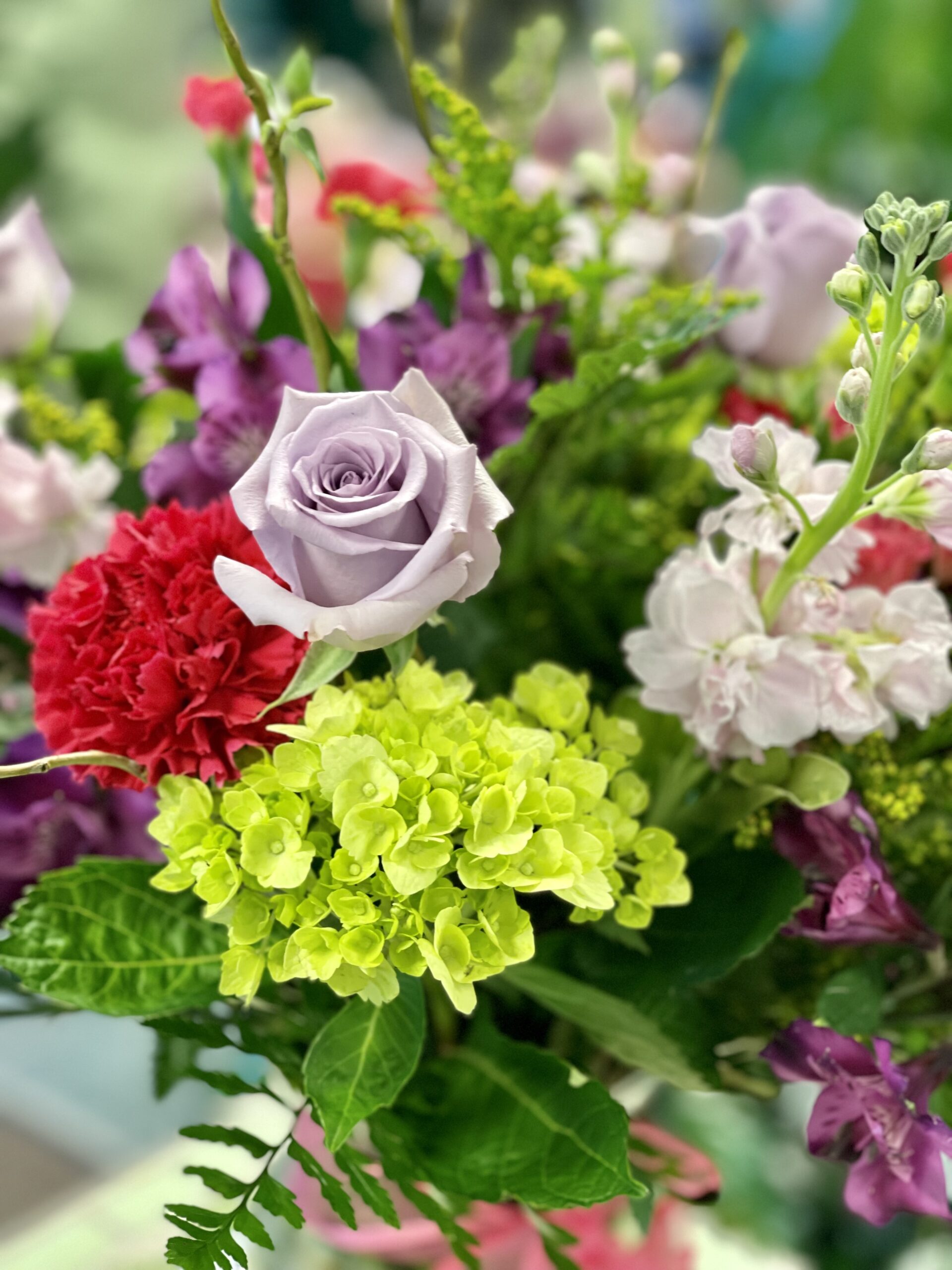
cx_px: 476
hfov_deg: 22.9
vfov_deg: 30.3
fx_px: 2347
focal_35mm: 64
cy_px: 635
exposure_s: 1/40
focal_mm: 7.5
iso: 160
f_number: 2.2
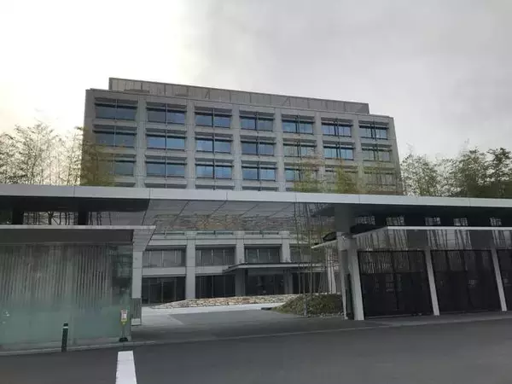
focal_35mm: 28
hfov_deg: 63.4
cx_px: 256
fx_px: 414
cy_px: 192
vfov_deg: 49.7
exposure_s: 1/1773
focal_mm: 3.99
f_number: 1.8
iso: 20
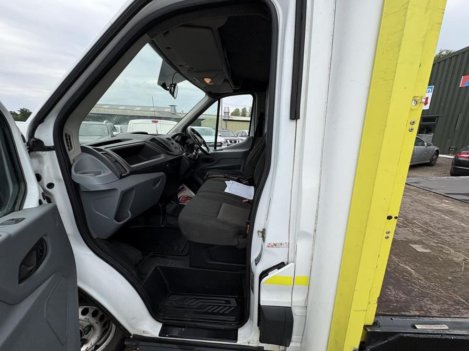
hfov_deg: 102.1
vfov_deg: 85.7
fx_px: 190
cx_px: 234
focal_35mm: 14
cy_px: 176
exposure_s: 1/591
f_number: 2.2
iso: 40
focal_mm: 2.22
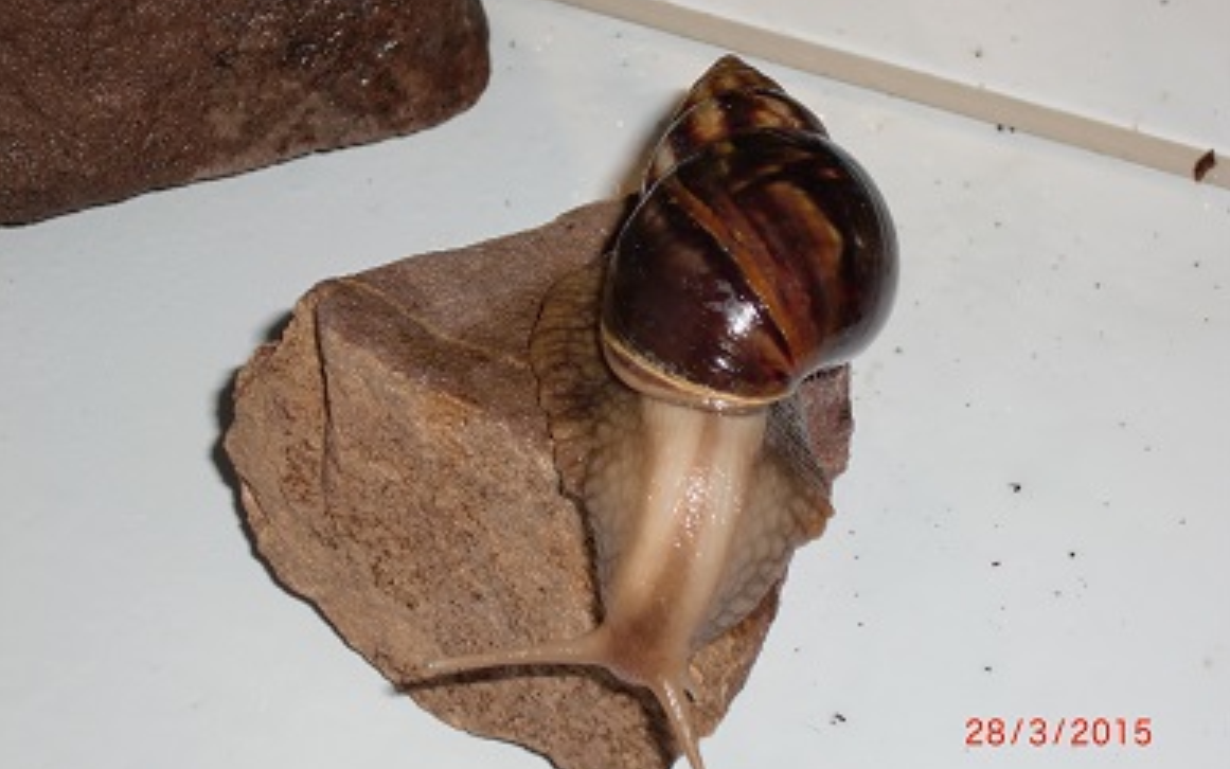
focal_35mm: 79
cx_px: 613
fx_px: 2649
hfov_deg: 26.1
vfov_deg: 16.5
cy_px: 362
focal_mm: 13.1
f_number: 4.2
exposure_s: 1/60
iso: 64
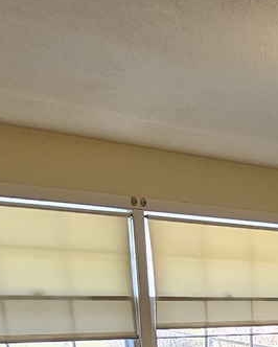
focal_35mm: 55
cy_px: 475
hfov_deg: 23.1
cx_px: 401
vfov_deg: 27.3
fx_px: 565
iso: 160
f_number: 2.2
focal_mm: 2.2
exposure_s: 1/60
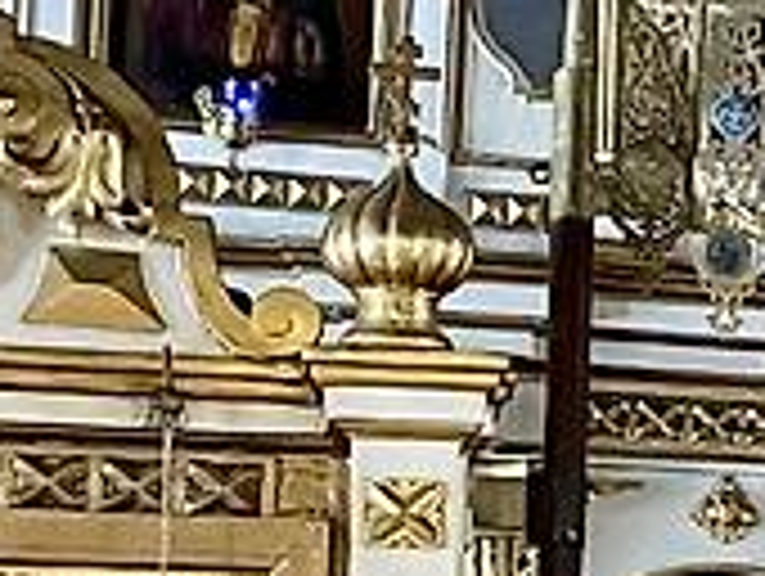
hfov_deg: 9.2
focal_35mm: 183
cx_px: 2070
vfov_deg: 8.0
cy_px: 724
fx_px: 4050
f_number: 1.6
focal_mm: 4.2
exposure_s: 1/30
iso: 800
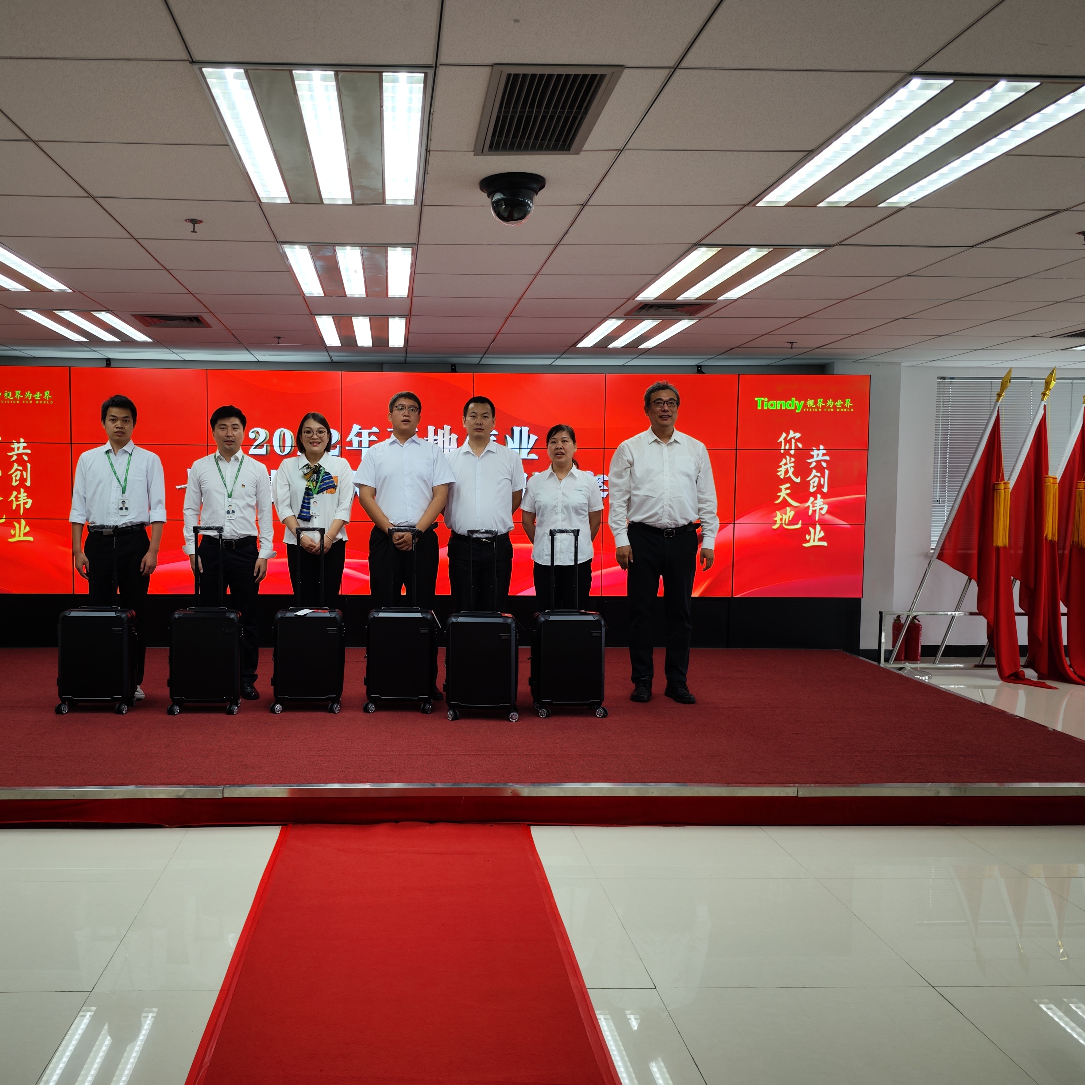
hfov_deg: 56.5
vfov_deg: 57.3
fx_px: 993
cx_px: 393
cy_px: 531
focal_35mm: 28
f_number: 1.9
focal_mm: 8.7
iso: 50
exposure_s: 1/100
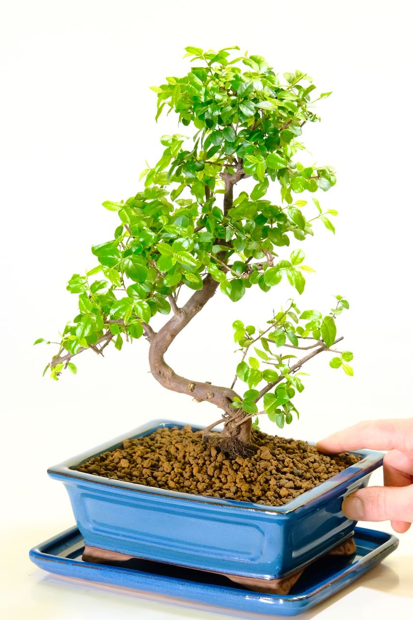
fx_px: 2064
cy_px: 310
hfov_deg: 11.4
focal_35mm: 120
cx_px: 206
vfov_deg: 17.1
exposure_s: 1/30
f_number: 8
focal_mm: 80
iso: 2500
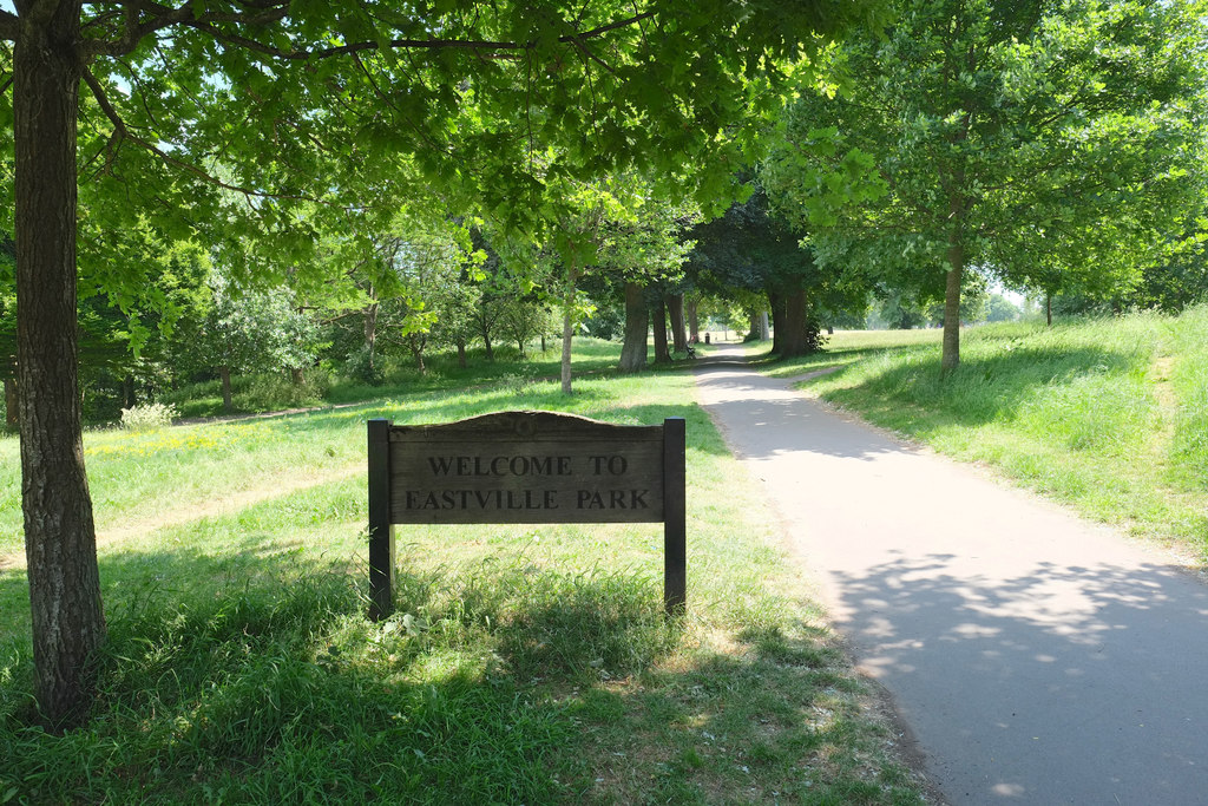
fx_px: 805
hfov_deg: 73.7
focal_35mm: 24
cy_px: 403
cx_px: 604
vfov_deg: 53.1
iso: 400
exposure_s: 1/170
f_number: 5.6
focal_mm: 16
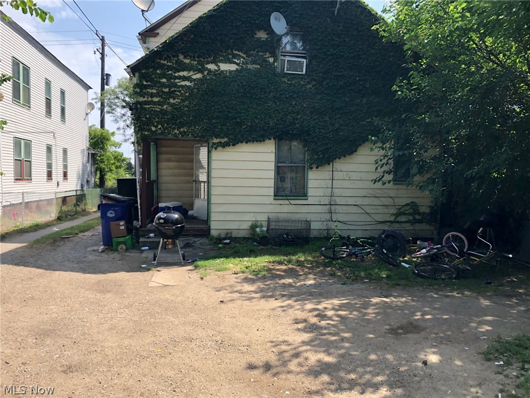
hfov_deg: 63.4
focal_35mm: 28
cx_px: 265
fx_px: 429
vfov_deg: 49.7
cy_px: 199
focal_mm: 3.99
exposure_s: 1/867
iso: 20
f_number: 1.8
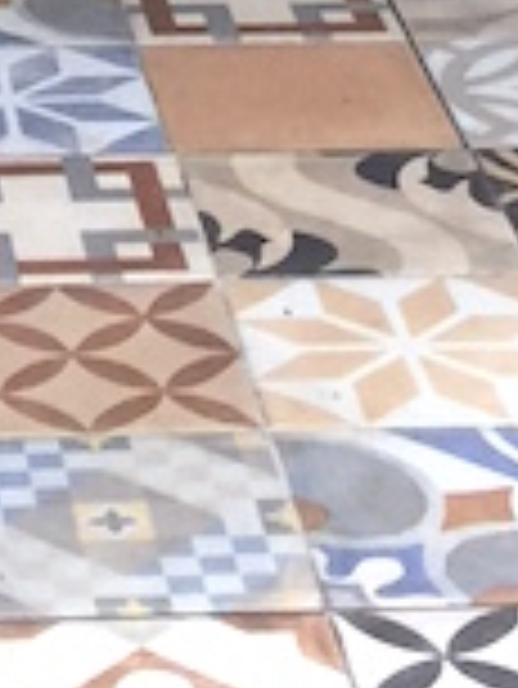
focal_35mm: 194
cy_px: -1300
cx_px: 18
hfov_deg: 7.6
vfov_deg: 8.6
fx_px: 3865
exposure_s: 1/30
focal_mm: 4.15
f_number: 2.2
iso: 32
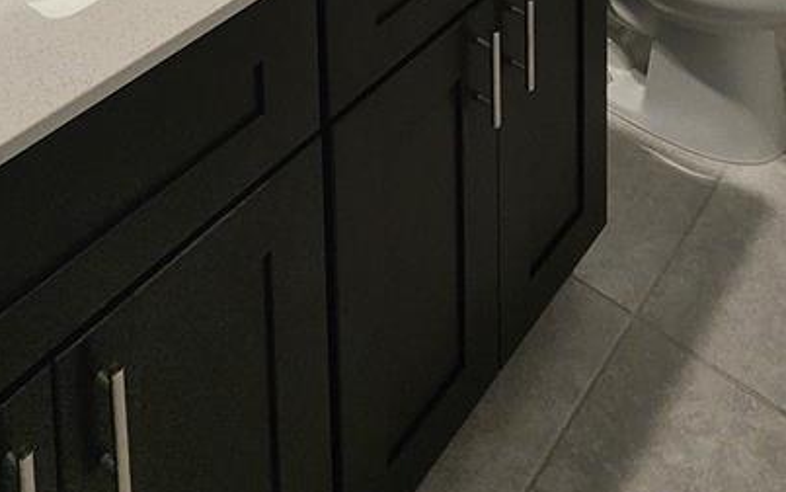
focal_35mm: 41
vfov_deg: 18.9
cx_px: 466
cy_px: -494
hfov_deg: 48.0
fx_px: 878
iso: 200
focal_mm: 2.2
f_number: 2.2
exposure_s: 1/60
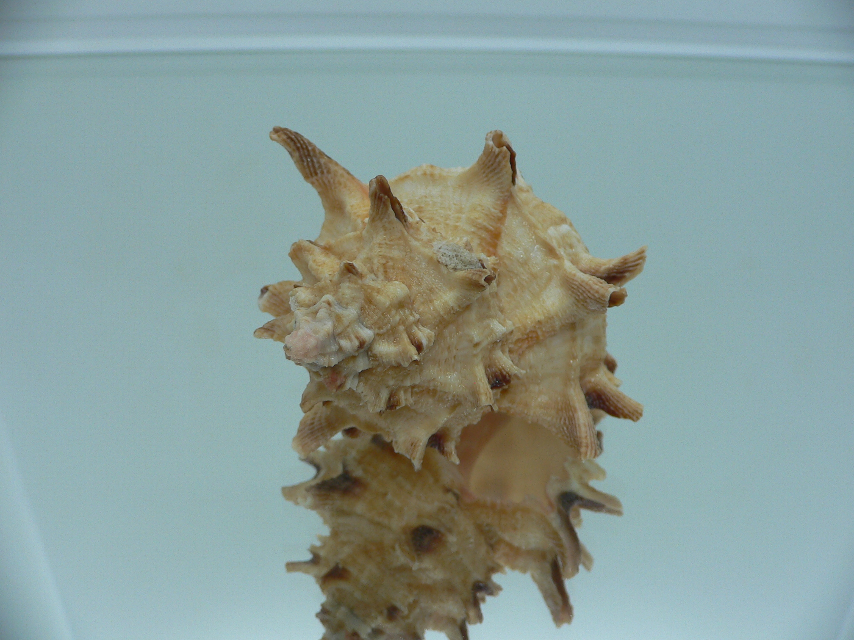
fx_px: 863
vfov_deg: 40.7
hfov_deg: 52.6
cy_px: 320
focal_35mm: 35
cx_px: 427
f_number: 2.8
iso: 80
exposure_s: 1/60
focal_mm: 4.6
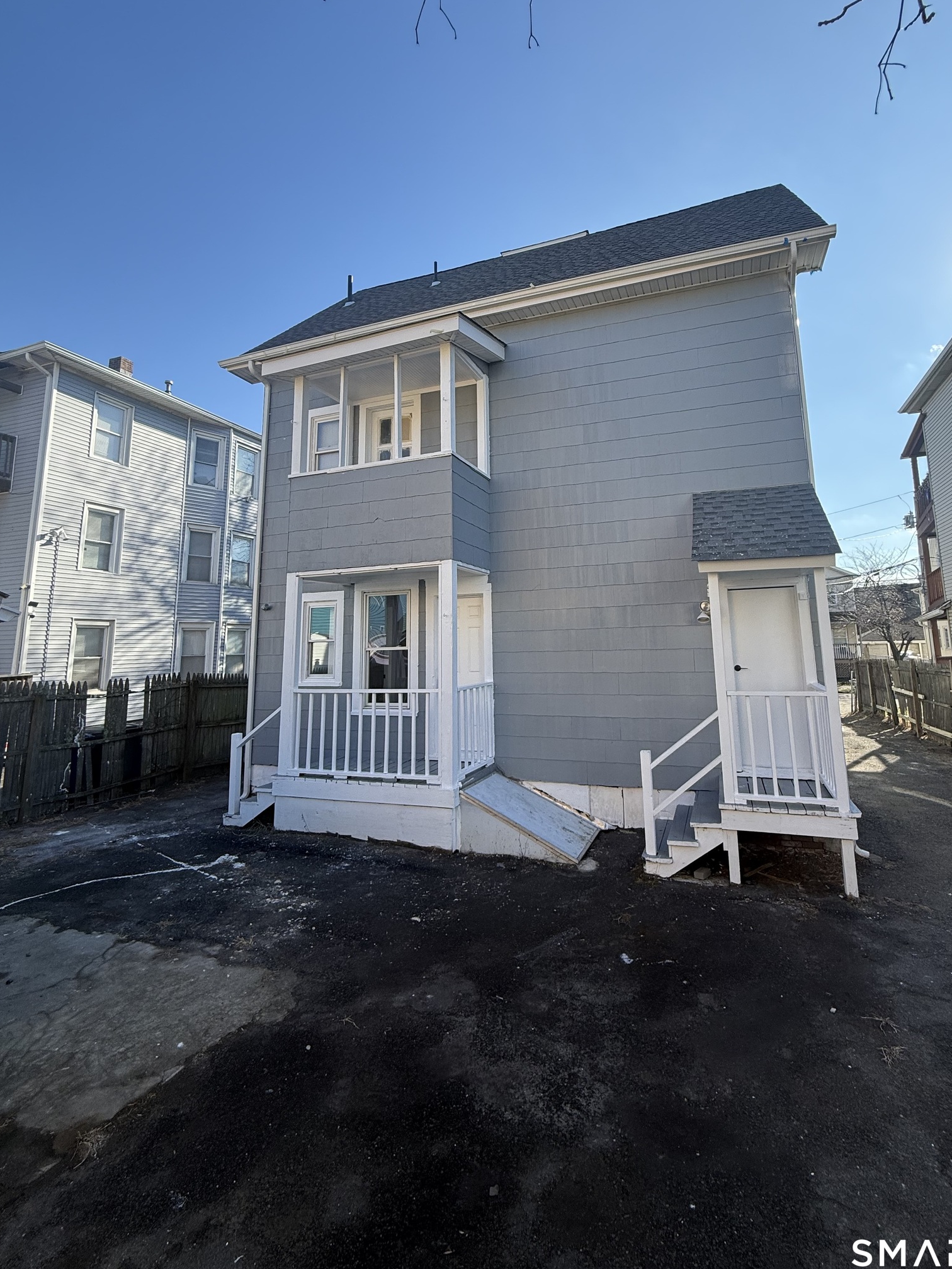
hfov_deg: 77.9
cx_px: 527
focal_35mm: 16
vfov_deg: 94.0
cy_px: 556
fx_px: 587
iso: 50
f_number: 2.2
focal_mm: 2.22
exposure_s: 1/694
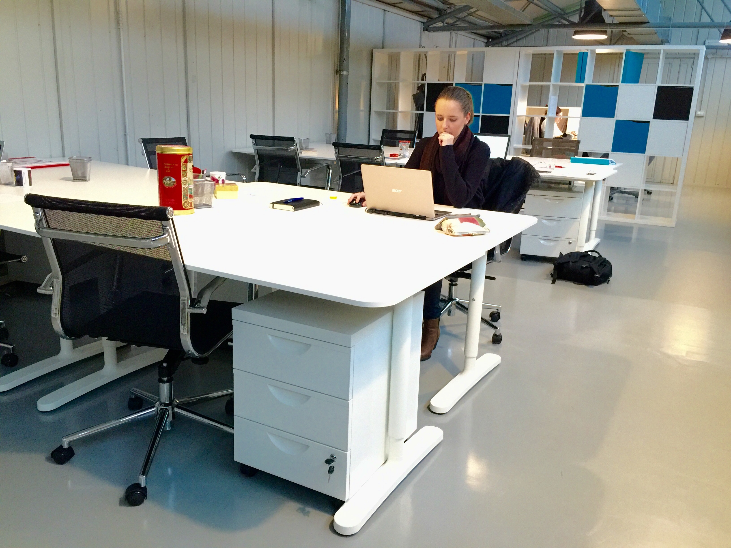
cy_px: 274
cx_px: 366
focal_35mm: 29
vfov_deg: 48.2
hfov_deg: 61.7
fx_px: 612
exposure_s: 1/17
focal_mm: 4.15
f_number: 2.2
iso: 125
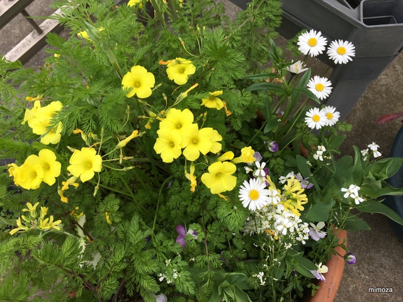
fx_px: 338
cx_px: 202
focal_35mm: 29
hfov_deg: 61.7
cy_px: 151
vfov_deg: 48.2
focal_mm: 4.15
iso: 25
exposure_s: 1/481
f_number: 2.2
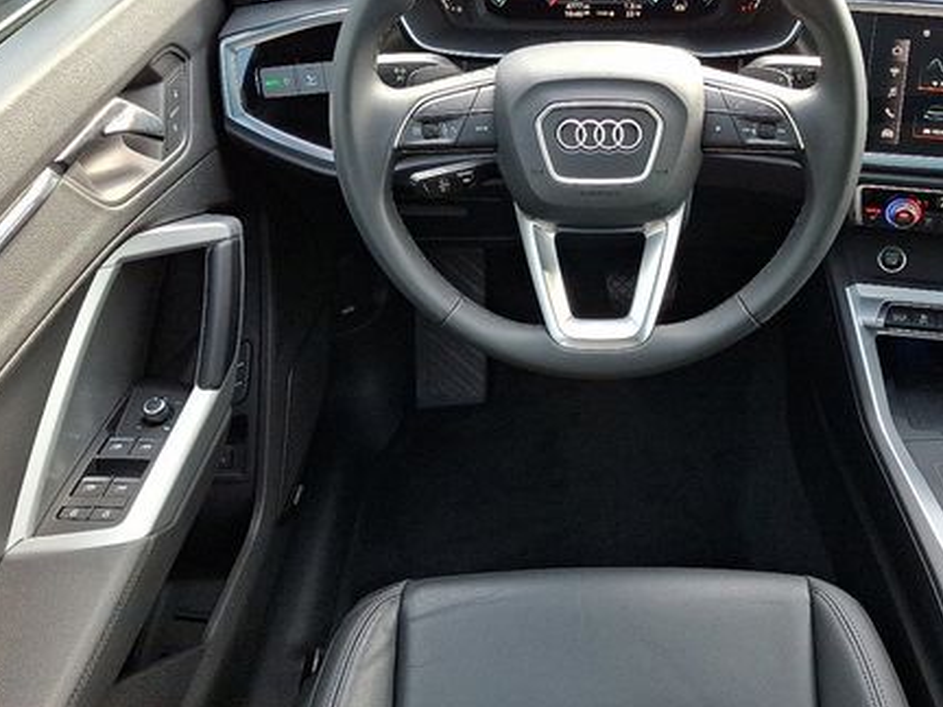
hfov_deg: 49.4
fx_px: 1008
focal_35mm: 37
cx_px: 616
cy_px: 257
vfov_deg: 38.4
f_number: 1.8
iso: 75
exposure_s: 1/120
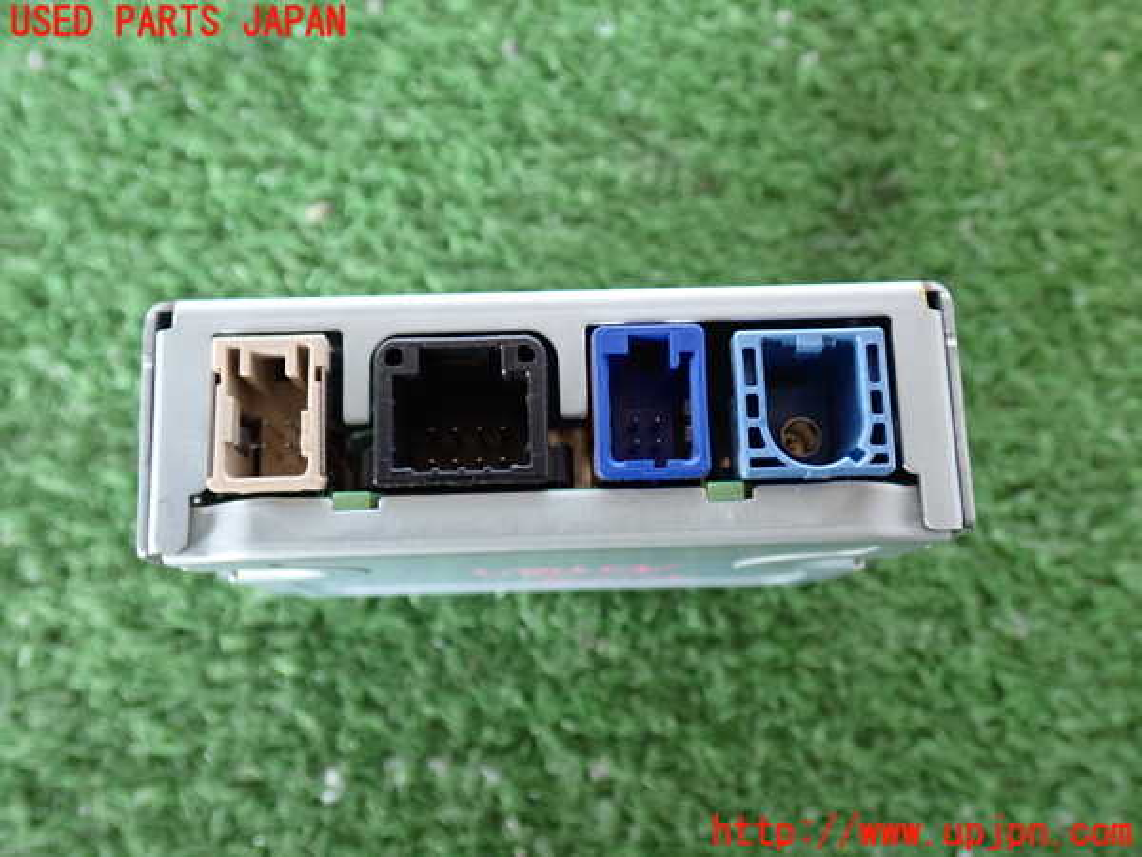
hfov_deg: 51.4
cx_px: 571
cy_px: 428
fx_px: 1188
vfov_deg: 39.7
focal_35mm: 36
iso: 800
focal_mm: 6.37
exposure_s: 1/30
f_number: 2.5
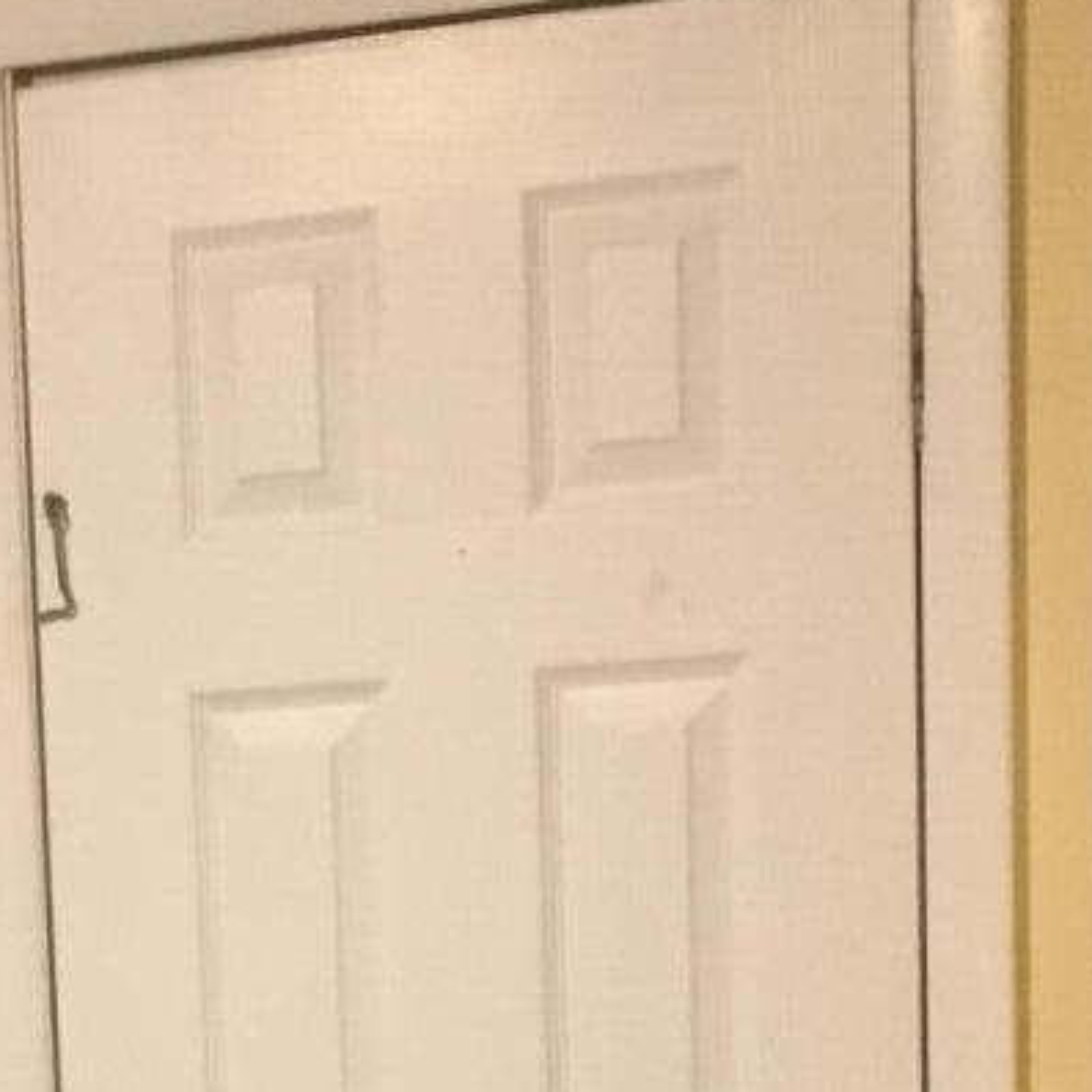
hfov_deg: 13.0
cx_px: -432
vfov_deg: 12.9
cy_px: 1560
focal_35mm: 129
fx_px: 4604
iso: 160
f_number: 2.2
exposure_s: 1/30
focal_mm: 4.15
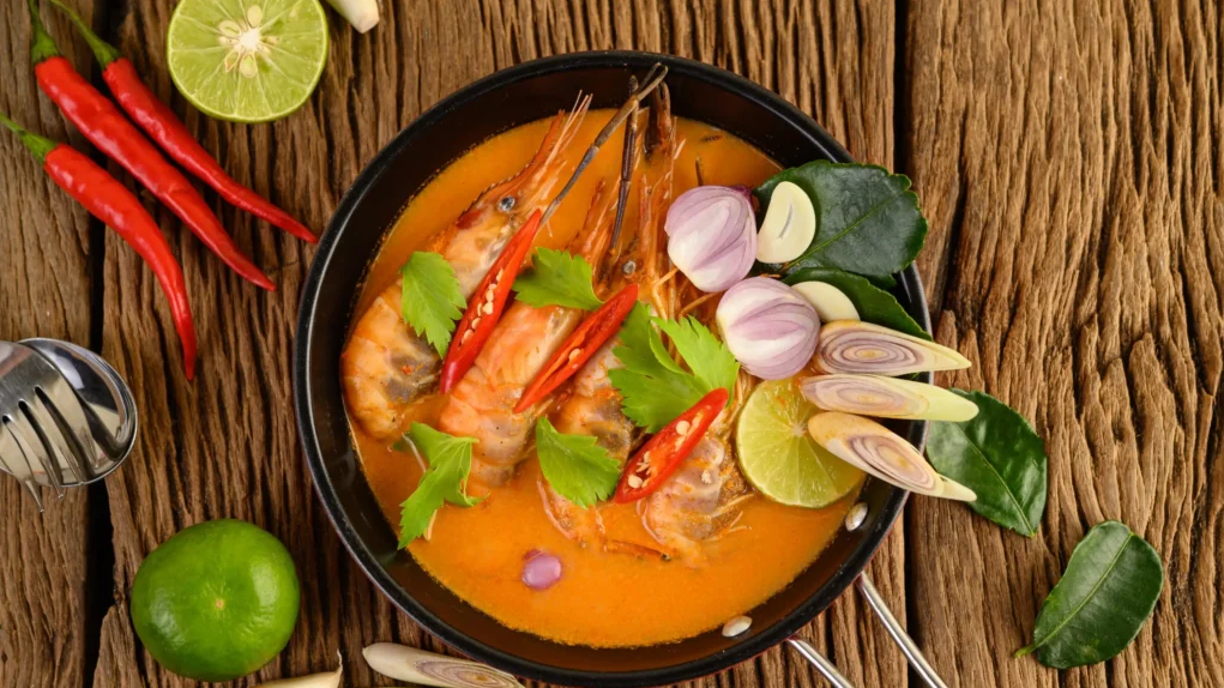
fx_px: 2044
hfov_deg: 33.3
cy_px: 385
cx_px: 613
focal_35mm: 63
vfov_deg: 19.1
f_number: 6.3
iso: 100
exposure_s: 1/125
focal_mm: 60
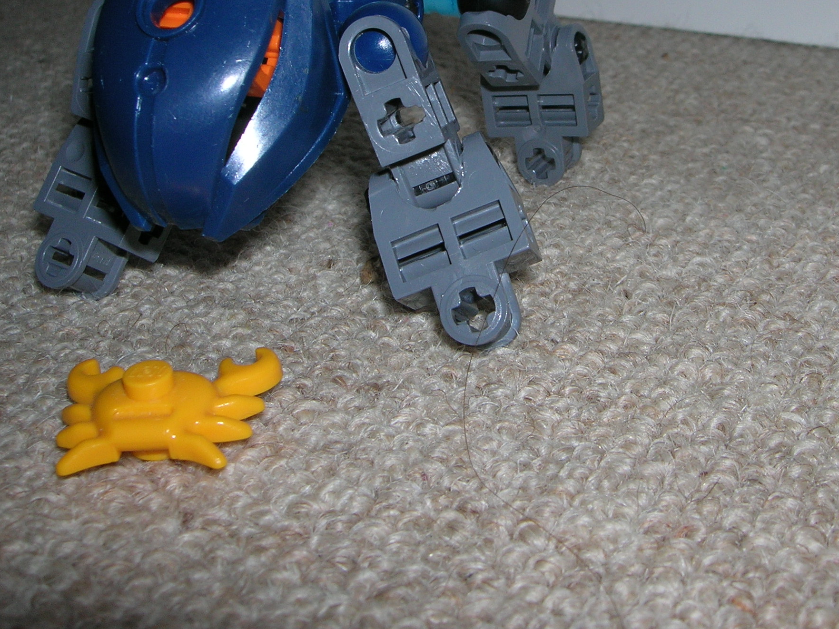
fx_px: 1212
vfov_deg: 28.7
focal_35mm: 50
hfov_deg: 38.0
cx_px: 517
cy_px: 168
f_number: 4.9
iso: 50
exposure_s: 1/60.1
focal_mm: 5.7
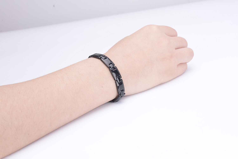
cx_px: 119
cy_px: 80
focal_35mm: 50
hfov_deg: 39.6
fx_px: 331
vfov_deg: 27.0
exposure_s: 1/80
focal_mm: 50
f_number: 14
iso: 100
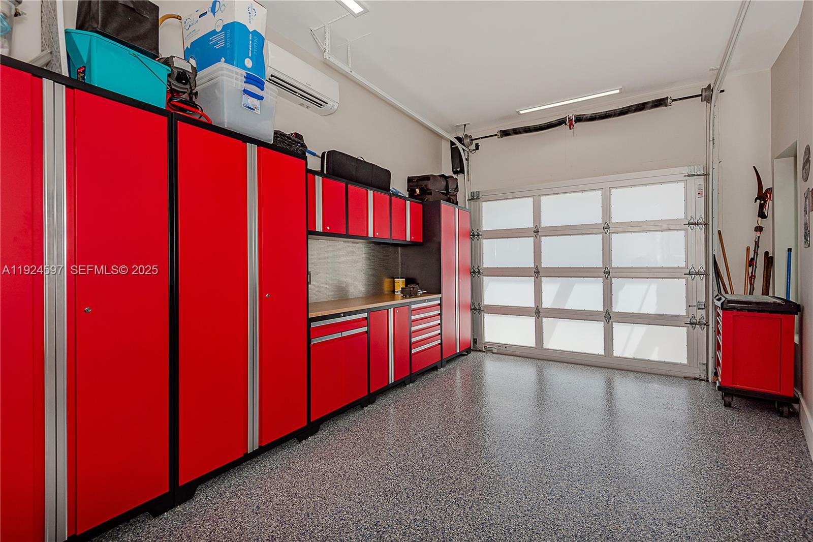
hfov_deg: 96.7
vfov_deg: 73.7
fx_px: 361
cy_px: 271
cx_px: 406
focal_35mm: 16
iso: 400
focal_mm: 16
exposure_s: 1/250
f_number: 8
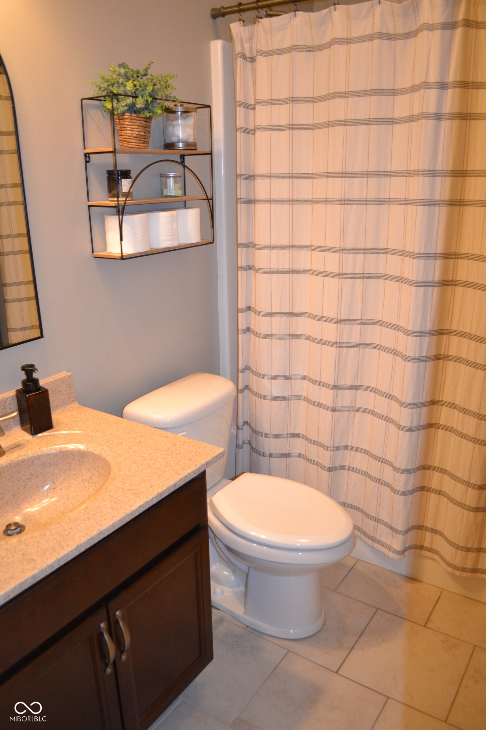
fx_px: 547
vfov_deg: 67.4
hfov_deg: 47.9
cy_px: 365
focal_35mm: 27
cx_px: 243
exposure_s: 1/60
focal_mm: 18
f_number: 3.5
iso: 900
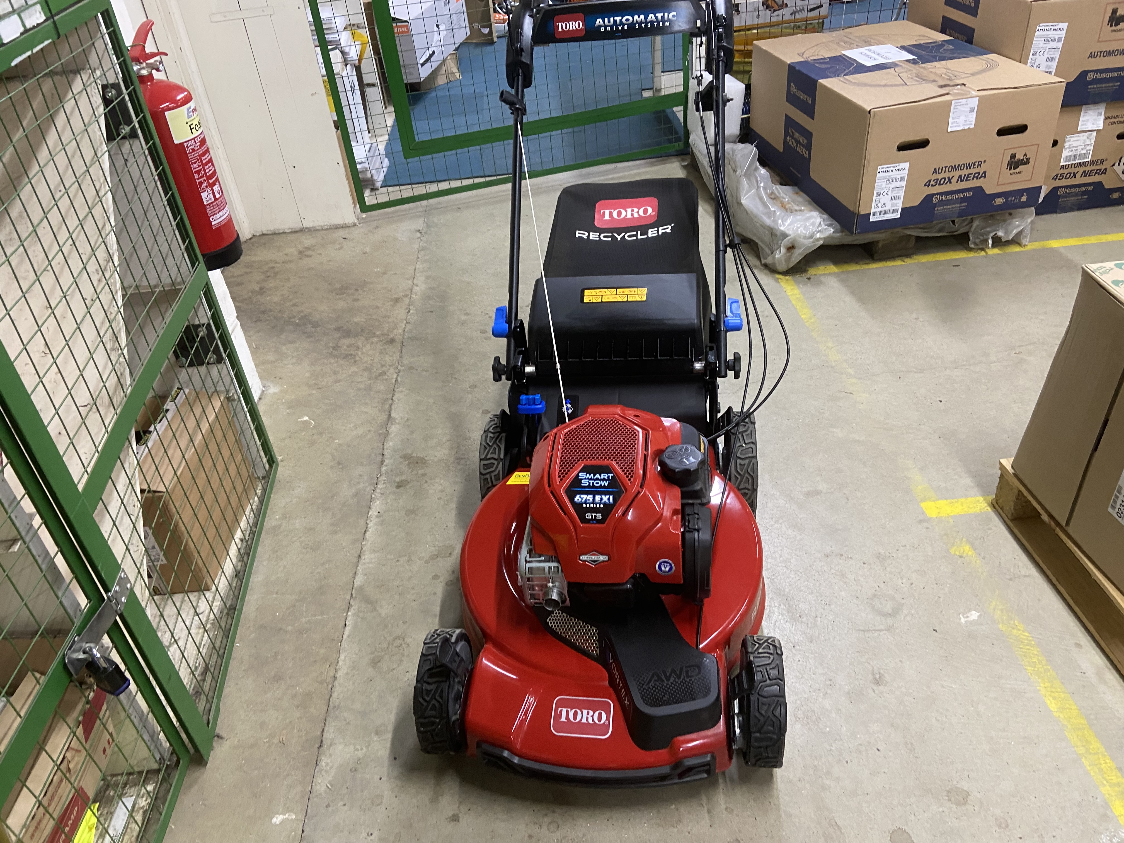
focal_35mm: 26
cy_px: 422
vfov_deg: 53.1
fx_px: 844
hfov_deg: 67.3
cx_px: 562
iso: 200
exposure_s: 1/50
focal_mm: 4.25
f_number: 1.8
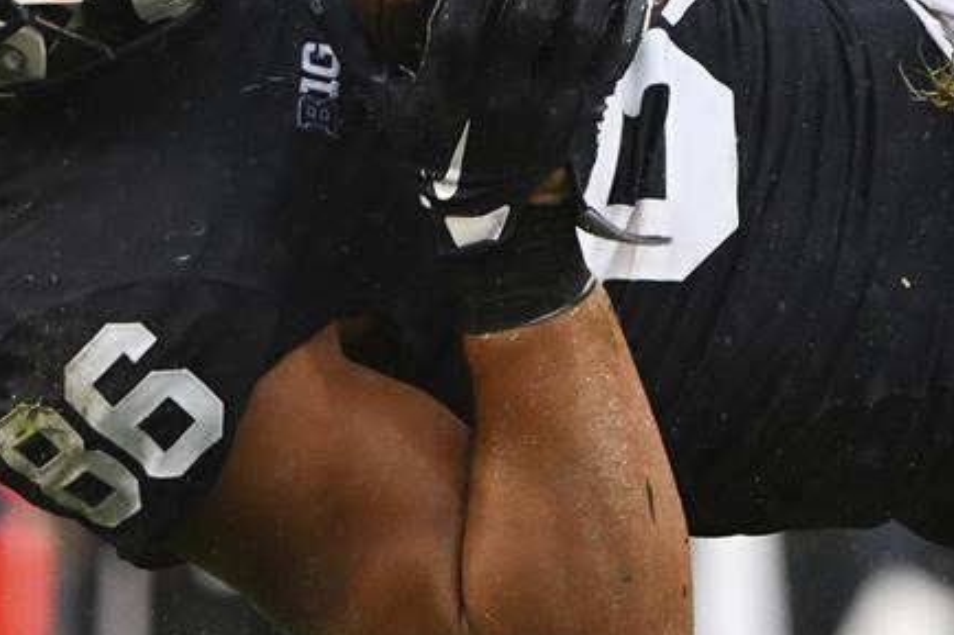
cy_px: 155
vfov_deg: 2.3
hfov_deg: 3.5
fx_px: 15628
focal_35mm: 590
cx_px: 644
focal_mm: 200
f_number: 4
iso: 2800
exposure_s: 1/2000
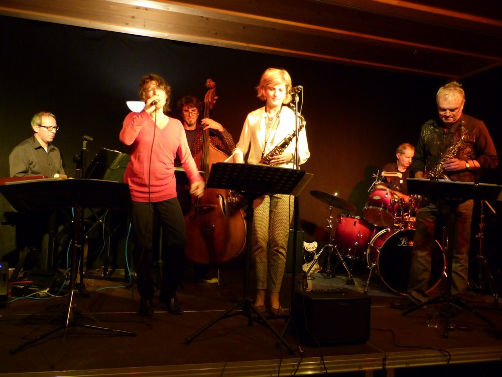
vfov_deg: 46.8
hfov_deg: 60.0
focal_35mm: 30
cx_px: 251
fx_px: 435
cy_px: 188
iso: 400
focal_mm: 5.4
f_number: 2.8
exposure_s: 1/20
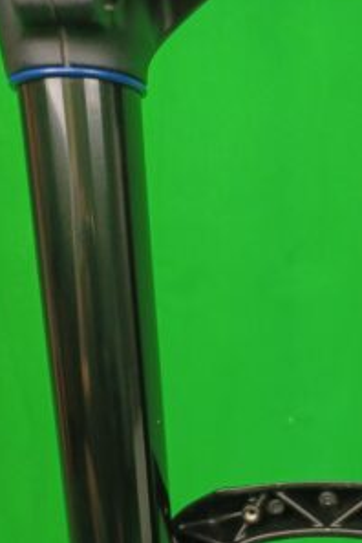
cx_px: 318
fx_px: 528
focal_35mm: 35
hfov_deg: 35.8
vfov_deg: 54.4
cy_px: 271
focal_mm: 4.6
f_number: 1.8
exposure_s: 1/33.3
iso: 400
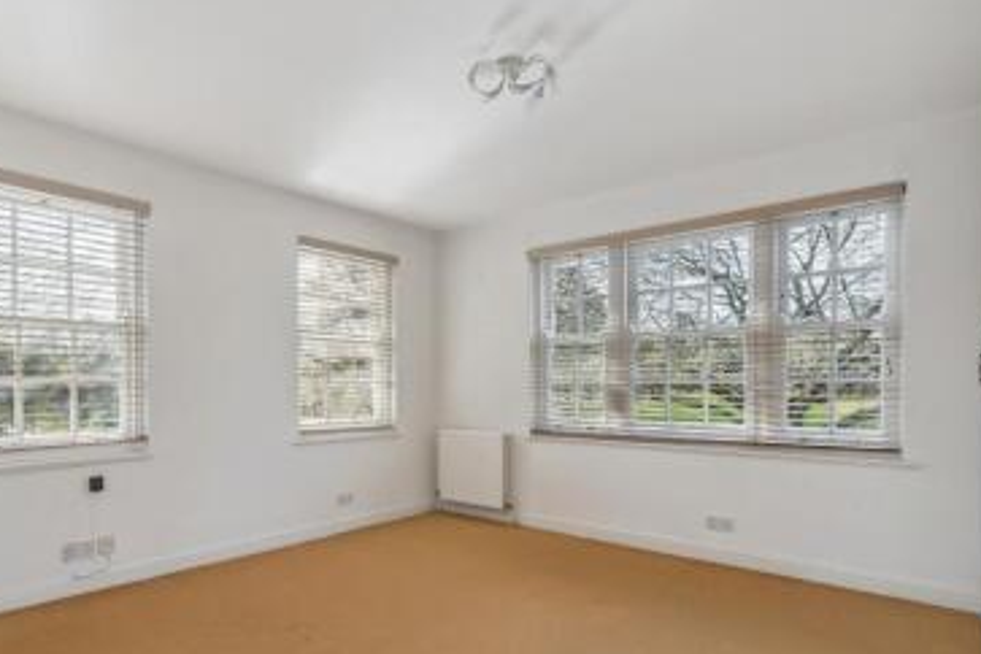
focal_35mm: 21
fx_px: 572
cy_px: 399
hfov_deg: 80.5
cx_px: 408
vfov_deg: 58.9
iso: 320
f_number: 8
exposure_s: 1/60
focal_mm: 16
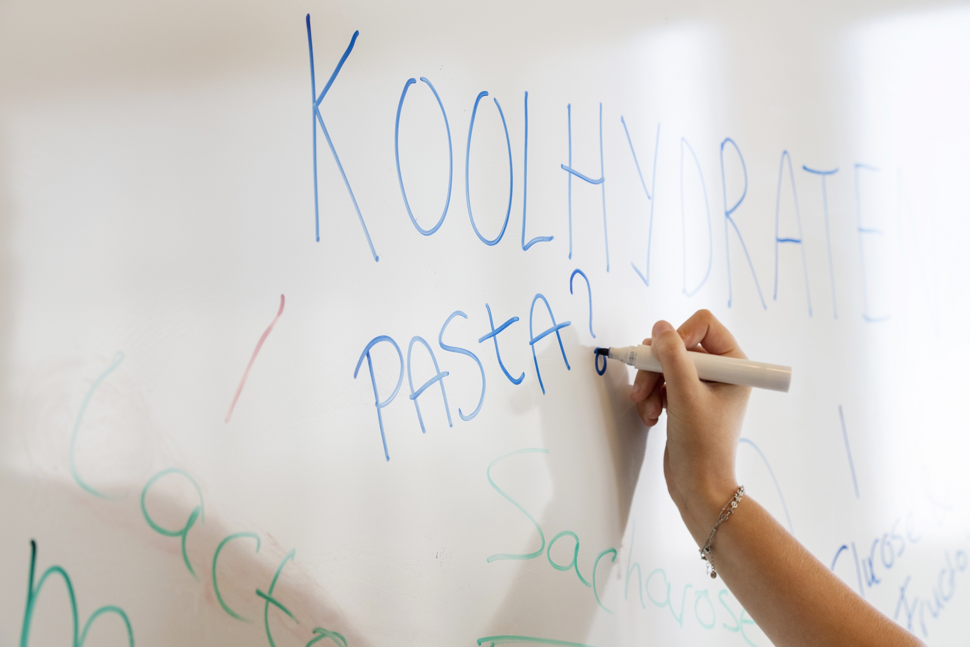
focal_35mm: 98
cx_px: 485
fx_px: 2640
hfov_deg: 20.8
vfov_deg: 14.0
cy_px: 324
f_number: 8
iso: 800
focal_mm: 98
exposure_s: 1/320
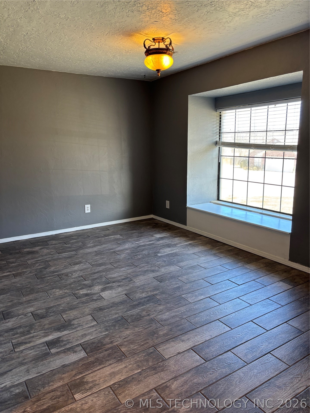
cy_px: 206
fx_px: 310
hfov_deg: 53.1
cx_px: 155
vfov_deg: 67.3
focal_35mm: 26
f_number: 1.6
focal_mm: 5.96
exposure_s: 1/120
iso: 100
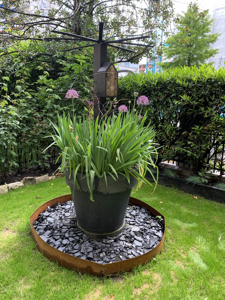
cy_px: 150
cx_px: 112
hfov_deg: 53.1
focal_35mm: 26
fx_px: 225
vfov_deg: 67.3
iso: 25
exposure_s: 1/122
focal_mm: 4.25
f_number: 1.8
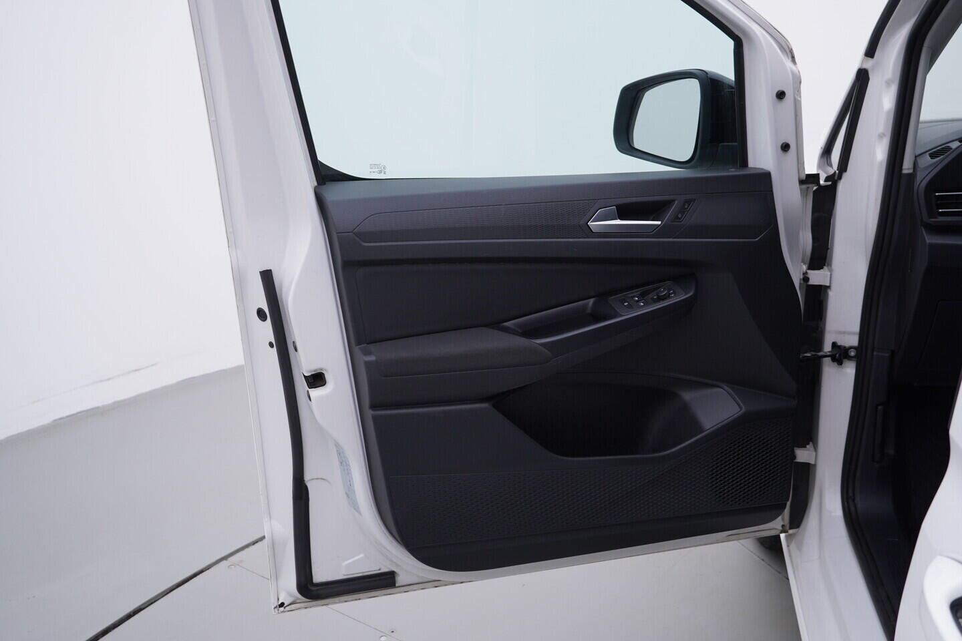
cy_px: 320
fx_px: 962
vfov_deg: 36.9
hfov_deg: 53.1
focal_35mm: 36
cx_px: 481
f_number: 4
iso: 125
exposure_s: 1/80
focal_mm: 24
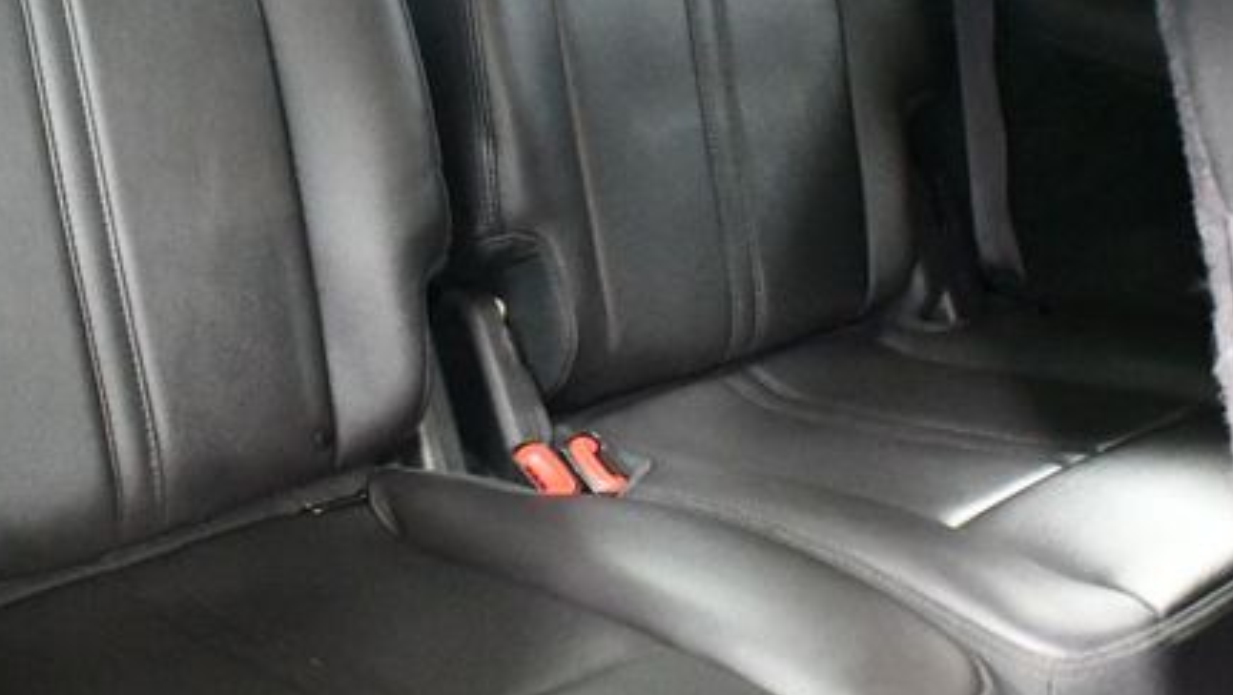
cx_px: 558
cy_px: 263
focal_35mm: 56
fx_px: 1832
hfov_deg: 37.2
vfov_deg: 21.4
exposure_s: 1/20
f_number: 3.5
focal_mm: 18
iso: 12800
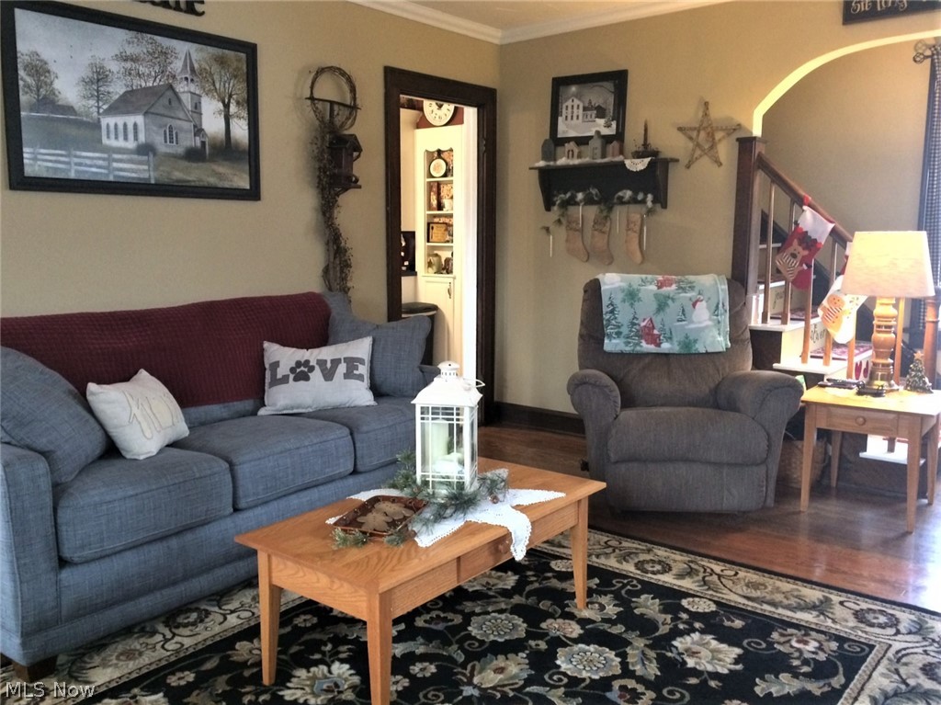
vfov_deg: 48.2
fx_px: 788
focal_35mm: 29
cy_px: 352
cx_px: 470
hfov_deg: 61.7
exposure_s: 1/30
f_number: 2.2
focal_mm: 4.15
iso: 320
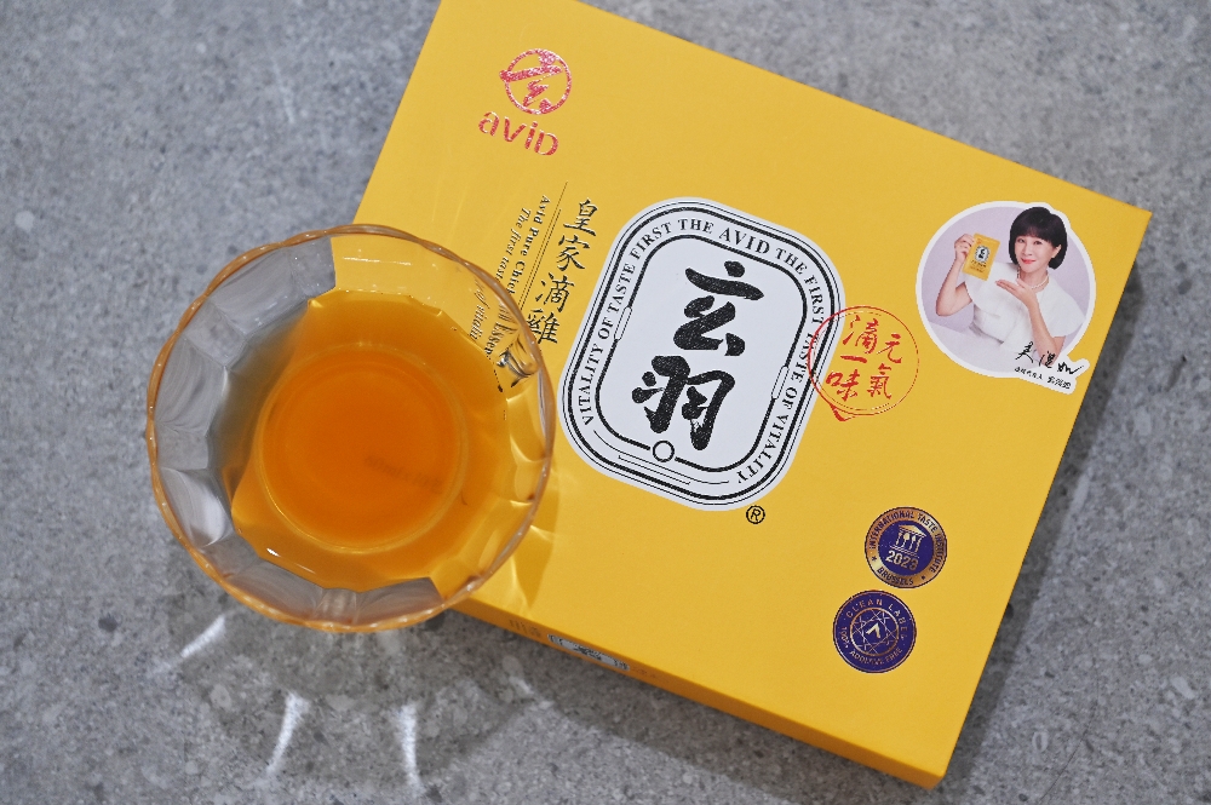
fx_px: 3697
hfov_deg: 18.6
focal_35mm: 110
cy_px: 402
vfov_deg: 12.4
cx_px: 606
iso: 560
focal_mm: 110
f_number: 4
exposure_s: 1/125
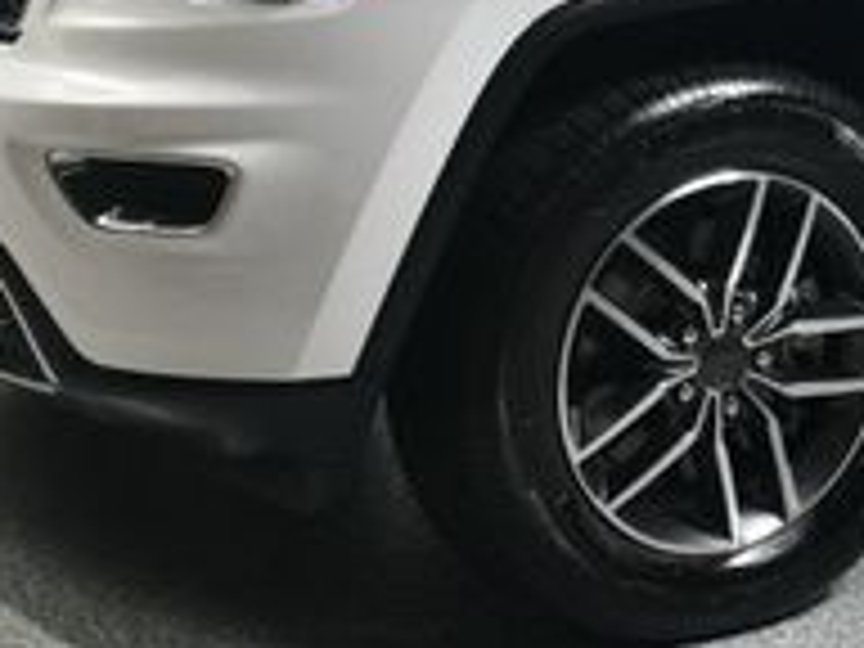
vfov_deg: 11.5
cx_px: 1035
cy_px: -9
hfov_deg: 14.9
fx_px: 3195
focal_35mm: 128
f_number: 13
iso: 100
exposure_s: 1/160
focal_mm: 27
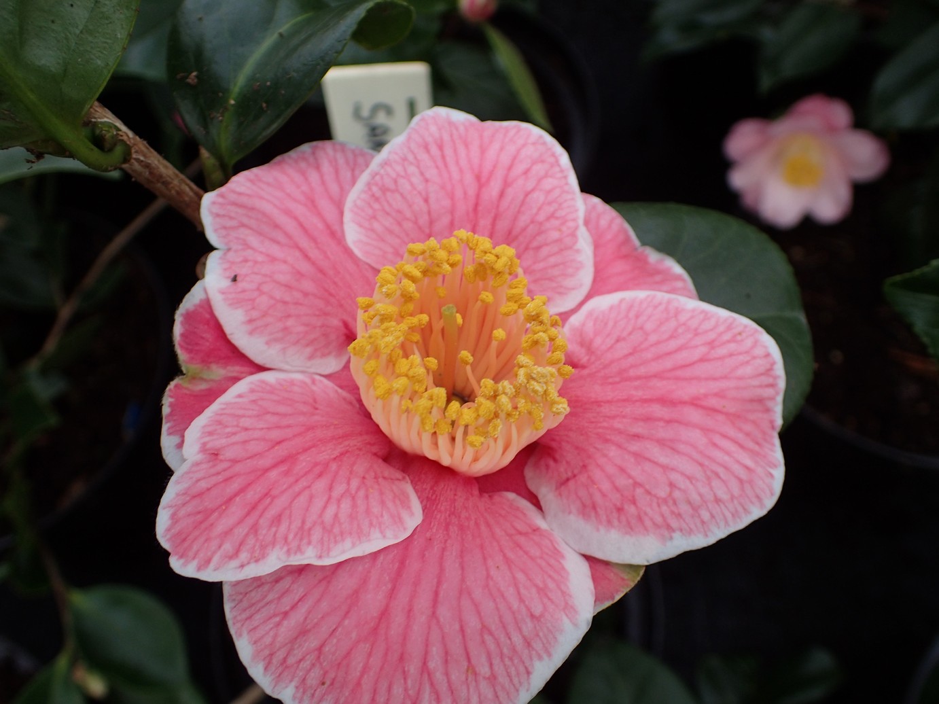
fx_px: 814
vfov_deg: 46.8
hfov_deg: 60.0
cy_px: 352
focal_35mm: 30
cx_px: 470
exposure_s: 1/200
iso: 100
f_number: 2.3
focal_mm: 5.5
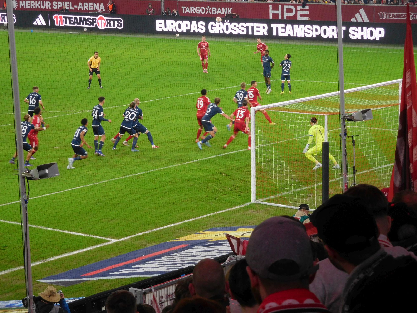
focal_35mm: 112
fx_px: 1349
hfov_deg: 17.6
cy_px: 156
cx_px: 208
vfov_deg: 13.2
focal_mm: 20
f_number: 4.9
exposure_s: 1/100
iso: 400
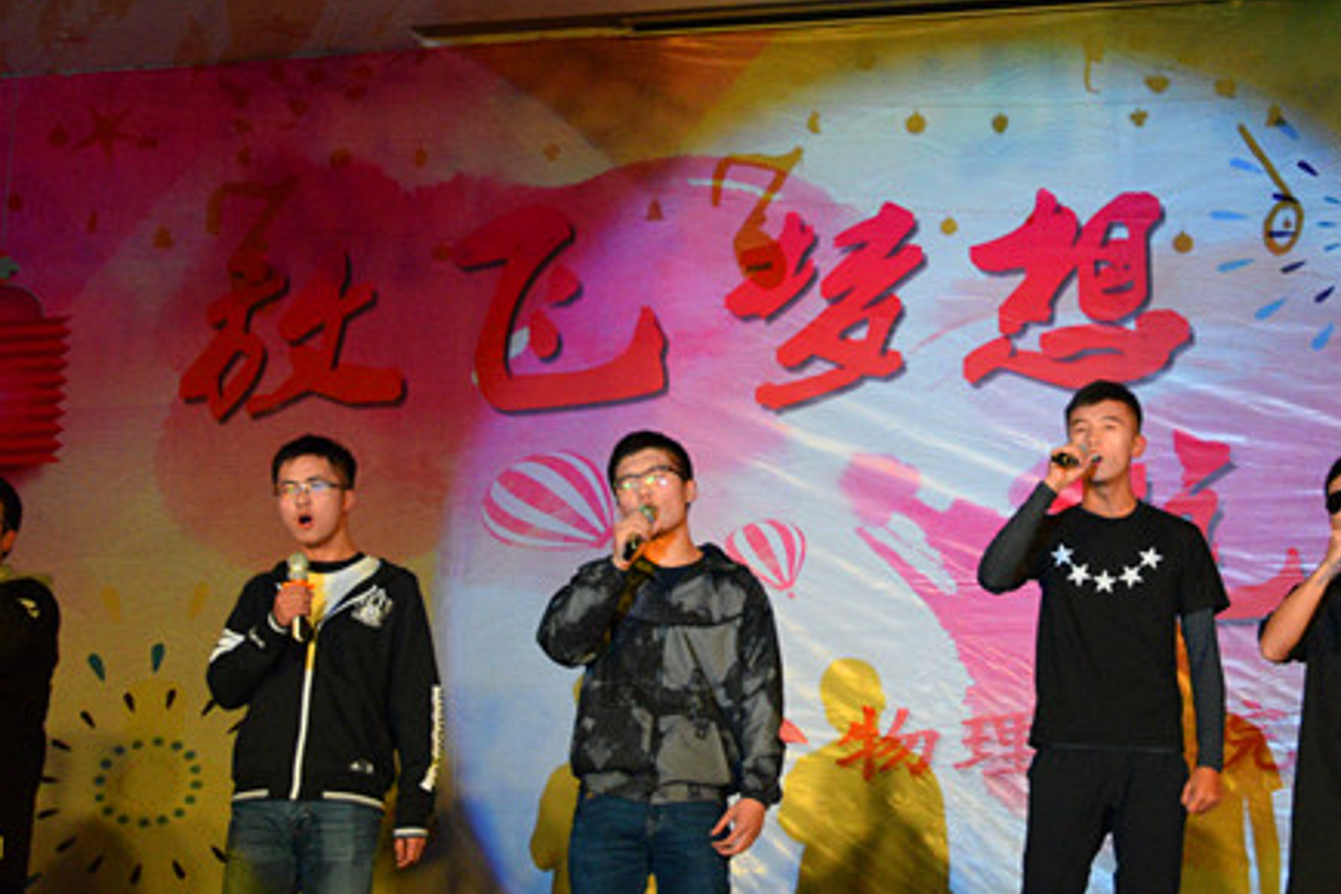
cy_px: 288
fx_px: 2567
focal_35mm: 69
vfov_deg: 19.7
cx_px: 909
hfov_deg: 29.1
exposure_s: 1/200
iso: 3200
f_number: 4
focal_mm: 25
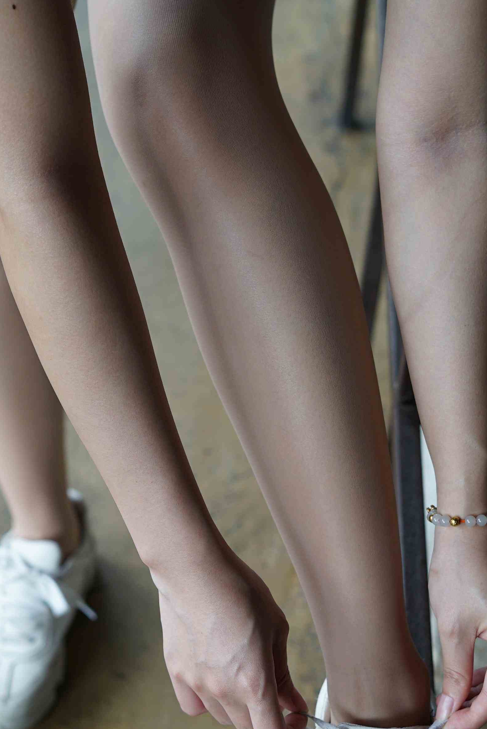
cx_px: 220
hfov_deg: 15.2
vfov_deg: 22.6
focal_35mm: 90
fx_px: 1824
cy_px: 462
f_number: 4
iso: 200
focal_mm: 50
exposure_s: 1/80
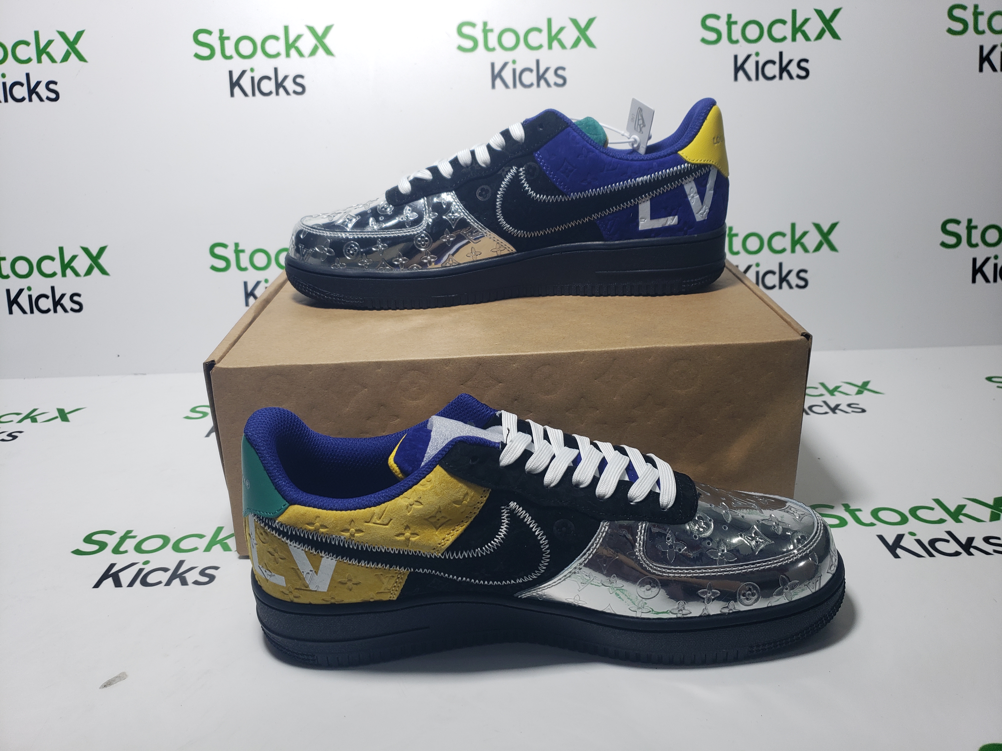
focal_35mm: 26
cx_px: 501
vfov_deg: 53.1
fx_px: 753
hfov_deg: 67.3
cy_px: 376
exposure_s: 1/393
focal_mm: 4.3
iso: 50
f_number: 1.5
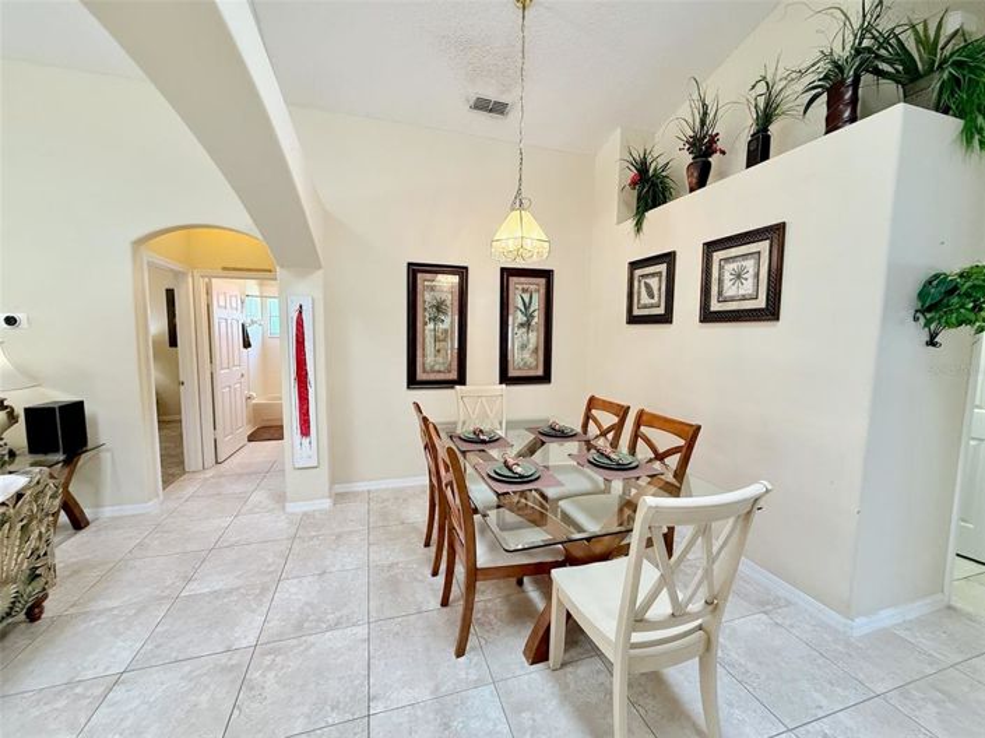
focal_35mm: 14
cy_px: 369
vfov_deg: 85.6
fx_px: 398
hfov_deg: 102.1
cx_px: 492
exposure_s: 1/120
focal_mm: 2.22
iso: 400
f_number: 2.2
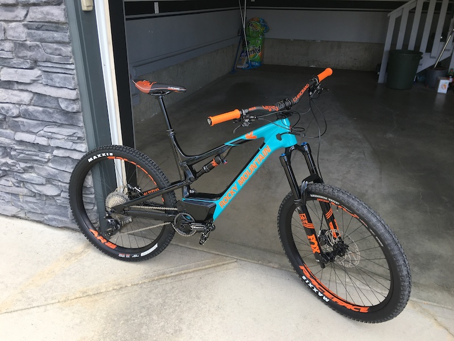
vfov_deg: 48.2
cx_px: 227
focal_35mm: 29
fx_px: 380
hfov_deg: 61.7
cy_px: 170
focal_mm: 4.15
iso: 25
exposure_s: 1/178
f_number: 2.2
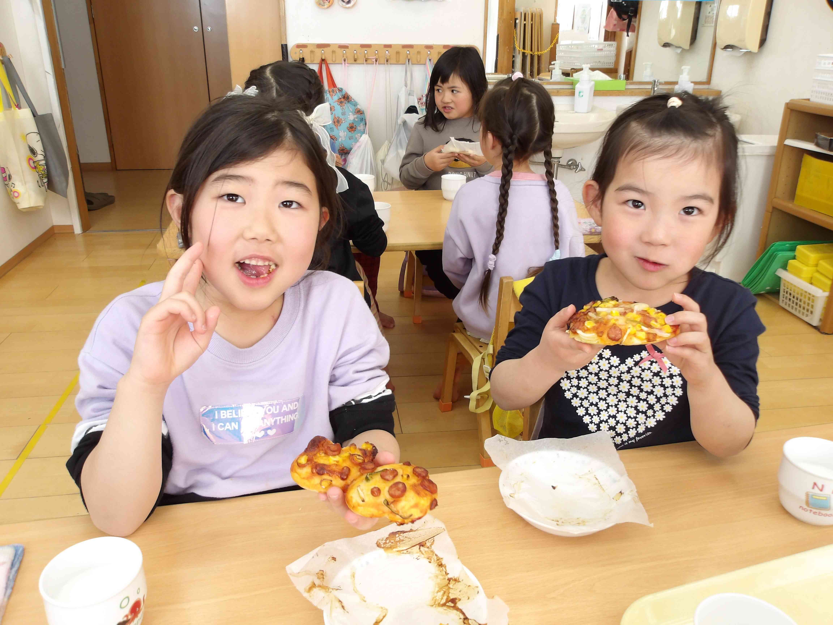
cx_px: 416
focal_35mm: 27
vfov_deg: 51.4
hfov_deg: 65.3
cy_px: 312
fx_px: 650
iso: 111
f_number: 3
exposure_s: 1/60
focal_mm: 4.9
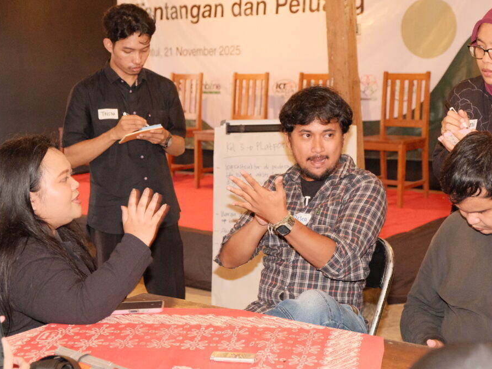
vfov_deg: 21.9
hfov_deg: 29.0
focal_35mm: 67
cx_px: 265
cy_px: 183
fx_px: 952
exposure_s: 1/60
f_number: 4
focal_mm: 40.7
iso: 6400
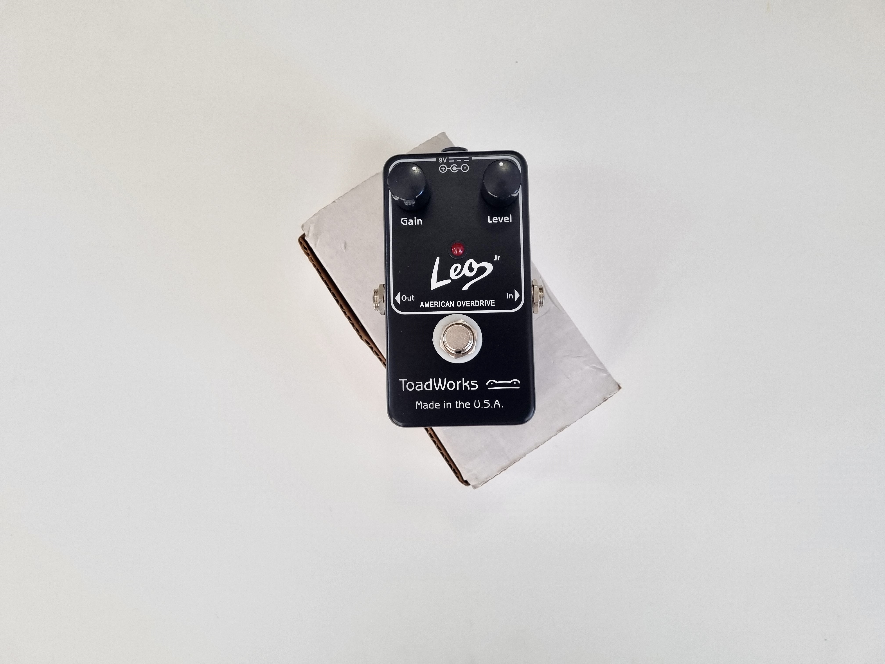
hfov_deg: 67.3
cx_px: 442
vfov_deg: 53.1
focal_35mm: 26
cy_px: 332
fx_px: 665
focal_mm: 5.4
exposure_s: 1/103
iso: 50
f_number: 1.8
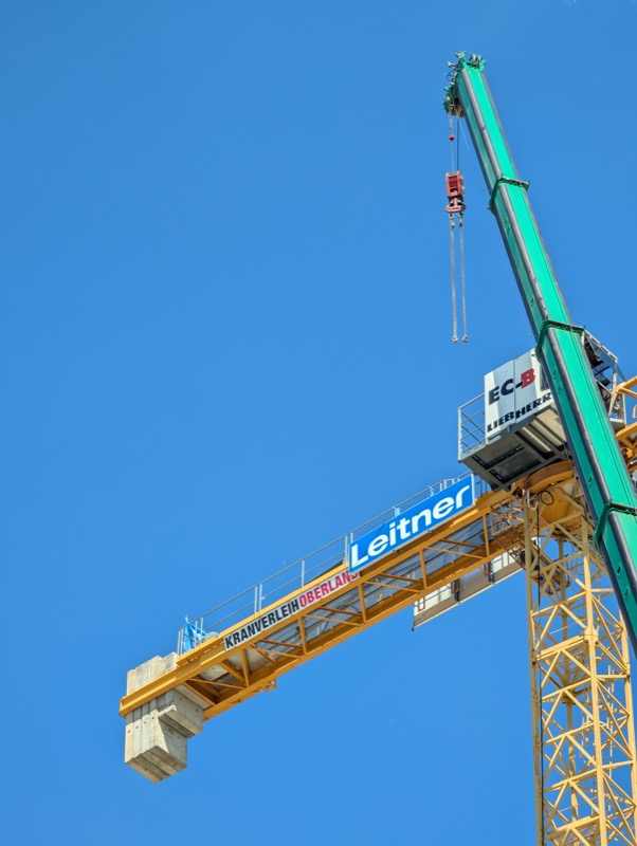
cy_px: 423
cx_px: 318
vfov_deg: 16.8
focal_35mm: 117
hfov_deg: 12.7
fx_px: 2865
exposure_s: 1/241
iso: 17
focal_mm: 19
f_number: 3.5
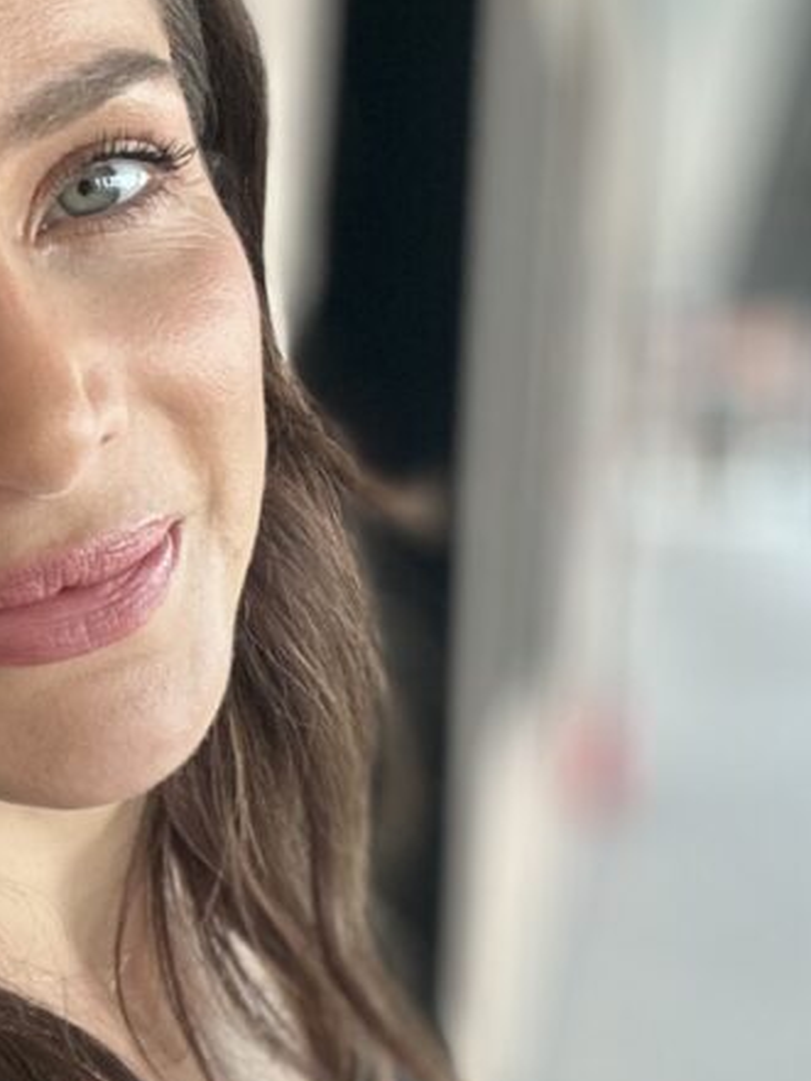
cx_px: 49
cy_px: 647
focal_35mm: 74
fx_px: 2310
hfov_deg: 19.5
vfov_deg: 26.3
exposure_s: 1/60
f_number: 1.9
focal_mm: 2.69
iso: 80
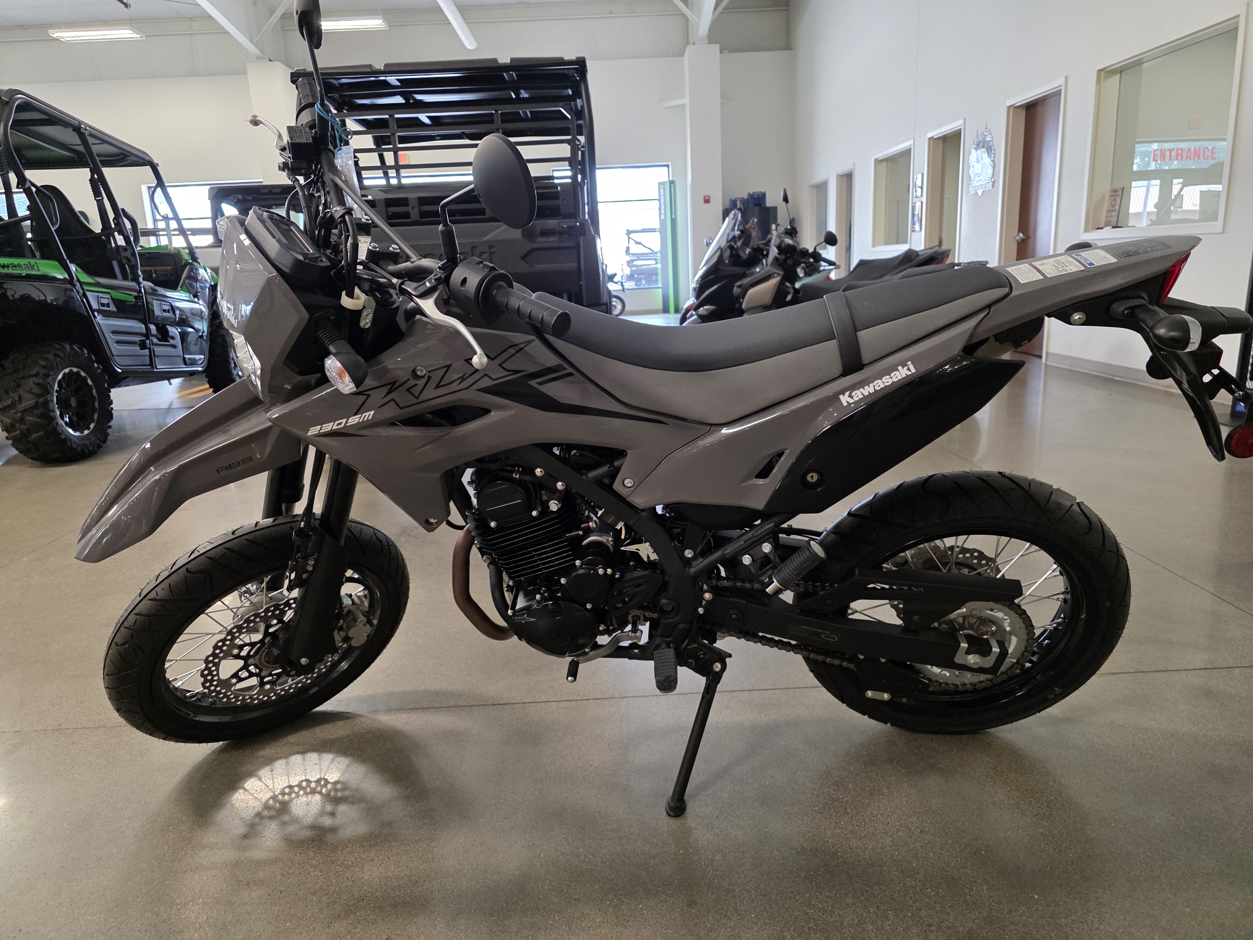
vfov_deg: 58.9
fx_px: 833
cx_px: 626
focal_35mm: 23
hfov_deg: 73.9
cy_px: 470
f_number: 1.7
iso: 200
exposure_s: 1/63
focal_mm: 6.3
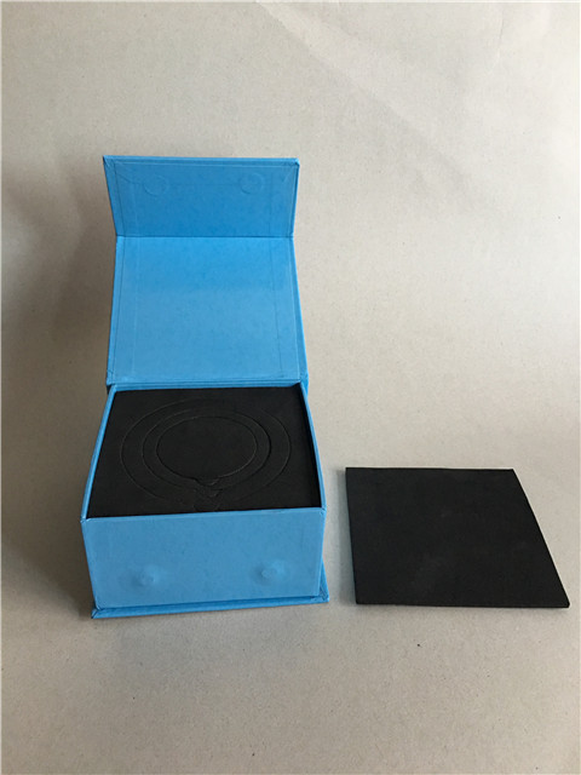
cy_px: 388
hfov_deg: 48.2
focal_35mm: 29
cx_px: 290
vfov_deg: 61.7
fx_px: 649
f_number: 2.2
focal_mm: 4.15
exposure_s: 1/10
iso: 80
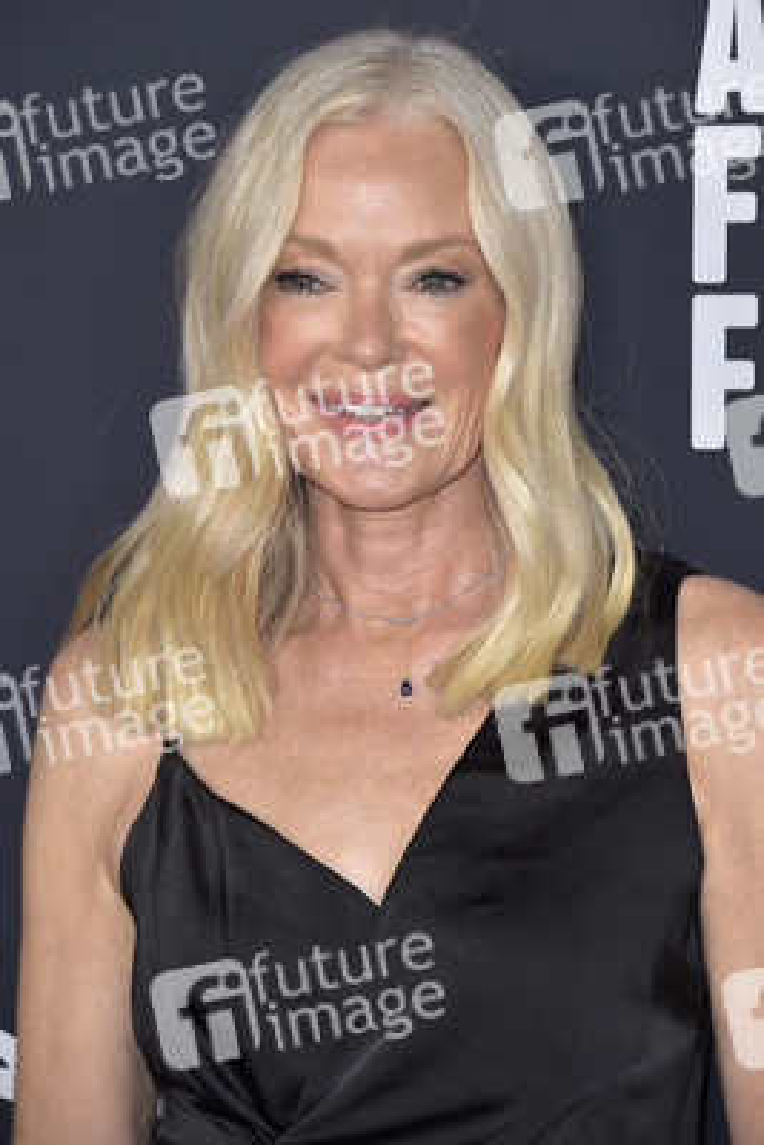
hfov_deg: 7.6
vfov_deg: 11.4
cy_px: 572
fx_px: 5725
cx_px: 382
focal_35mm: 180
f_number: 6.3
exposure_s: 1/200
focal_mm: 180
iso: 500
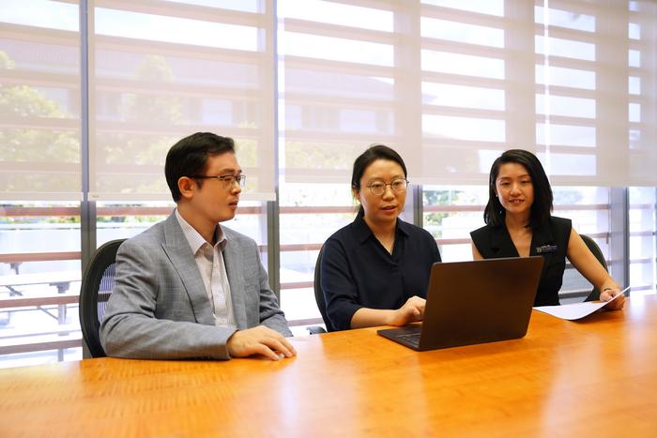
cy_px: 219
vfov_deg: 43.6
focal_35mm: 30
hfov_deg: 61.9
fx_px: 548
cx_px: 328
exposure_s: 1/160
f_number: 2.8
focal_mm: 30
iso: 640
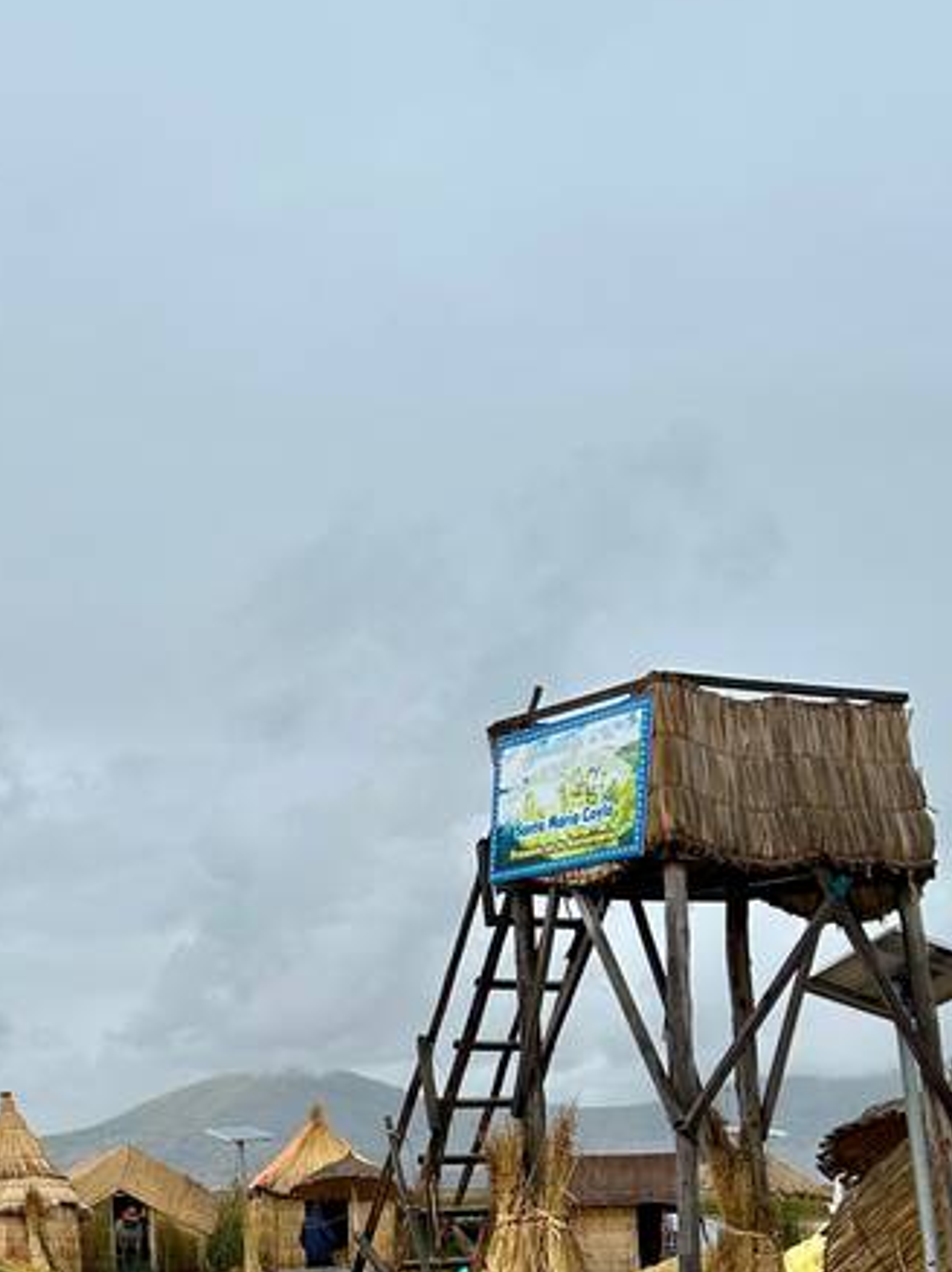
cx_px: 3
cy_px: 1045
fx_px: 2092
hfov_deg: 24.5
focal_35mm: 57
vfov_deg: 32.7
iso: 50
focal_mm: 5.7
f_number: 1.5
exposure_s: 1/8696
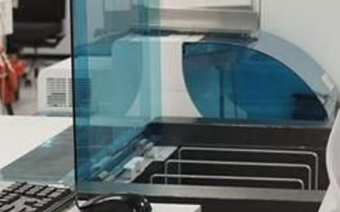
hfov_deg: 14.9
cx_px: 271
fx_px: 1296
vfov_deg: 9.3
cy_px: 91
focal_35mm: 140
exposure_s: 1/160
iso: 320
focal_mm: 22
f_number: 2.8
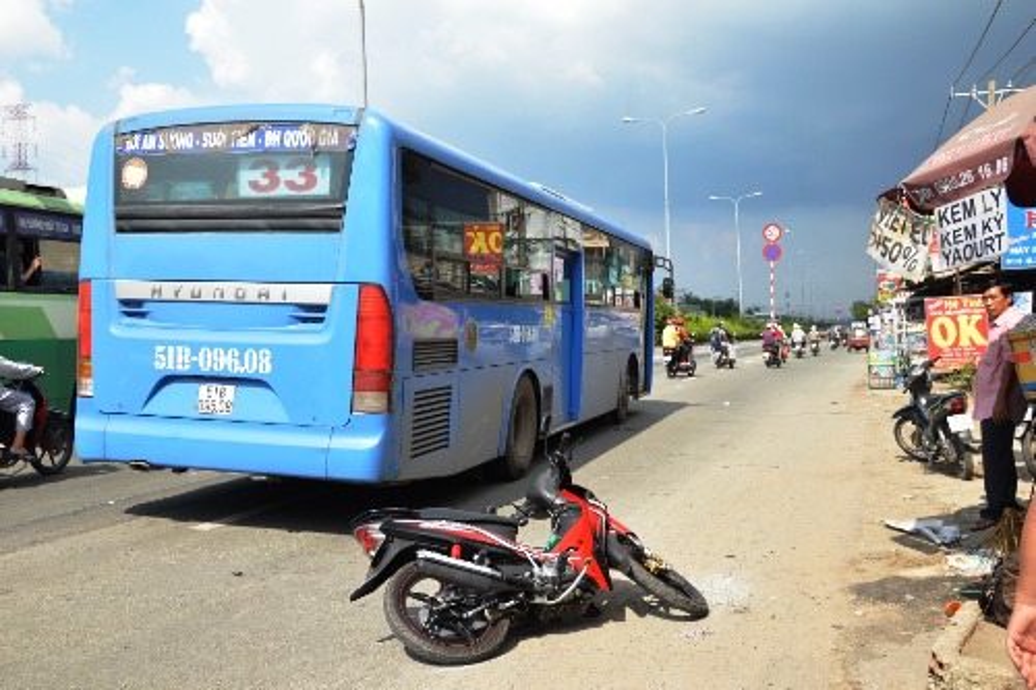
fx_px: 949
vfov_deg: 39.9
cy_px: 345
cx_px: 518
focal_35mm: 33
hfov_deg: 57.2
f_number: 7.1
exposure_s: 1/200
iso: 100
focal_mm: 22
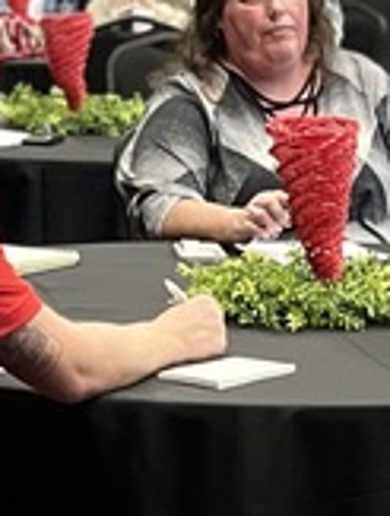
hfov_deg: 9.1
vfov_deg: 11.4
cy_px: 852
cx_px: 238
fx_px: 2439
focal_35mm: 163
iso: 640
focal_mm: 5.1
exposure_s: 1/30
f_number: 1.6
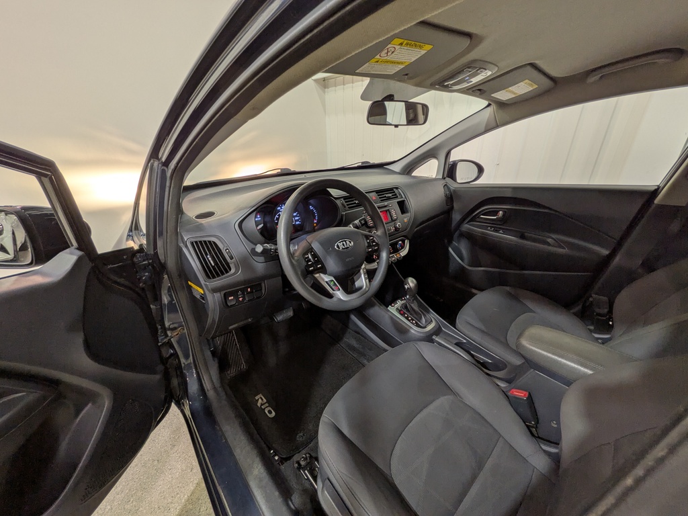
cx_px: 344
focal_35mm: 14
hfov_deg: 102.1
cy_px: 258
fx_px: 278
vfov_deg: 85.7
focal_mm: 1.83
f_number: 2.2
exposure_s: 1/30
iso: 53
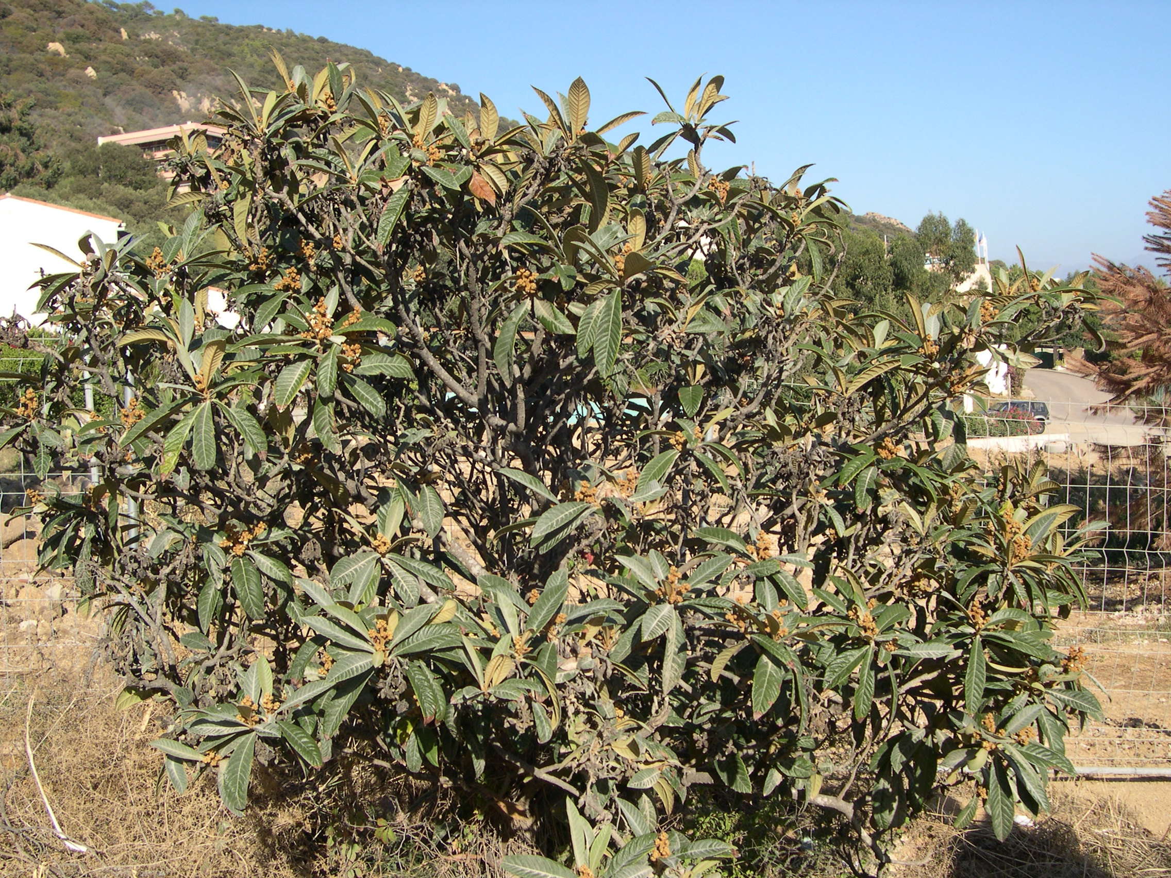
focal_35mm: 38
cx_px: 586
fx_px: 1285
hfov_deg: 49.0
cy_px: 439
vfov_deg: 37.7
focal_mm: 8
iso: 100
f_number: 7.6
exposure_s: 1/151
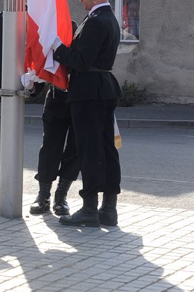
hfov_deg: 9.0
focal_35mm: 152
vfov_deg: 13.4
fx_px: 1231
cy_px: 15
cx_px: 29
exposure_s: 1/400
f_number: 10
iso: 400
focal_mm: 52
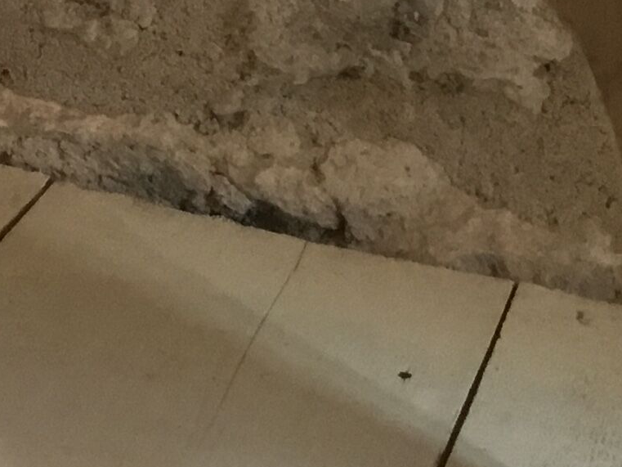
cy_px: -103
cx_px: -620
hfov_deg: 12.9
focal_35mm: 133
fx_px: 2390
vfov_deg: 10.9
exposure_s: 1/33
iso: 100
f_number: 2.4
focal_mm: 3.3
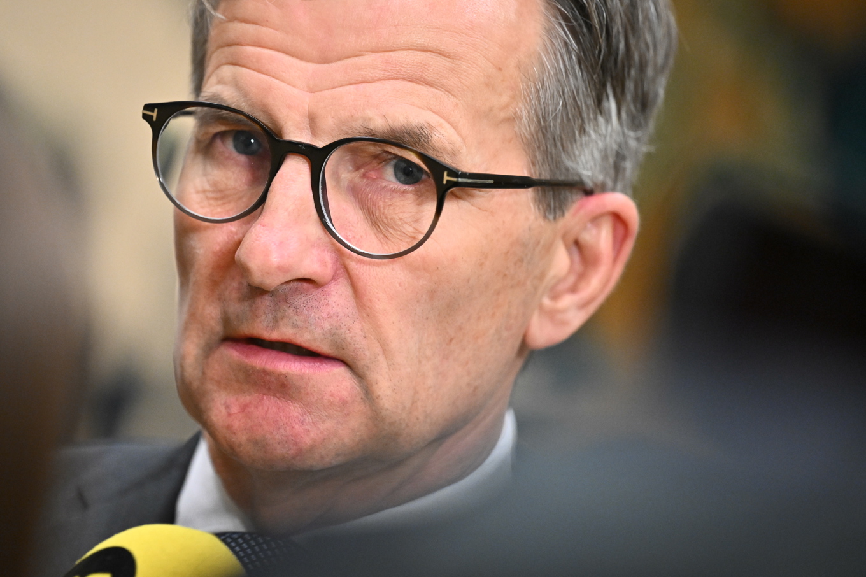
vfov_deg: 6.9
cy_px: 288
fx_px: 4810
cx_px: 433
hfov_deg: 10.3
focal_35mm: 200
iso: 2500
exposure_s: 1/400
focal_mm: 200
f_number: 2.8
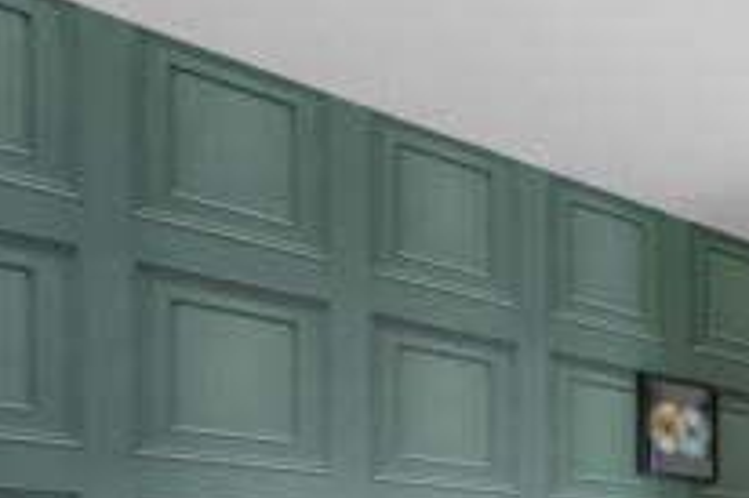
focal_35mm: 51
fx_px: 1060
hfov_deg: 34.1
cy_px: 609
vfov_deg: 23.9
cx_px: 809
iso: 160
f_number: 9
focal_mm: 16
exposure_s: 1/15
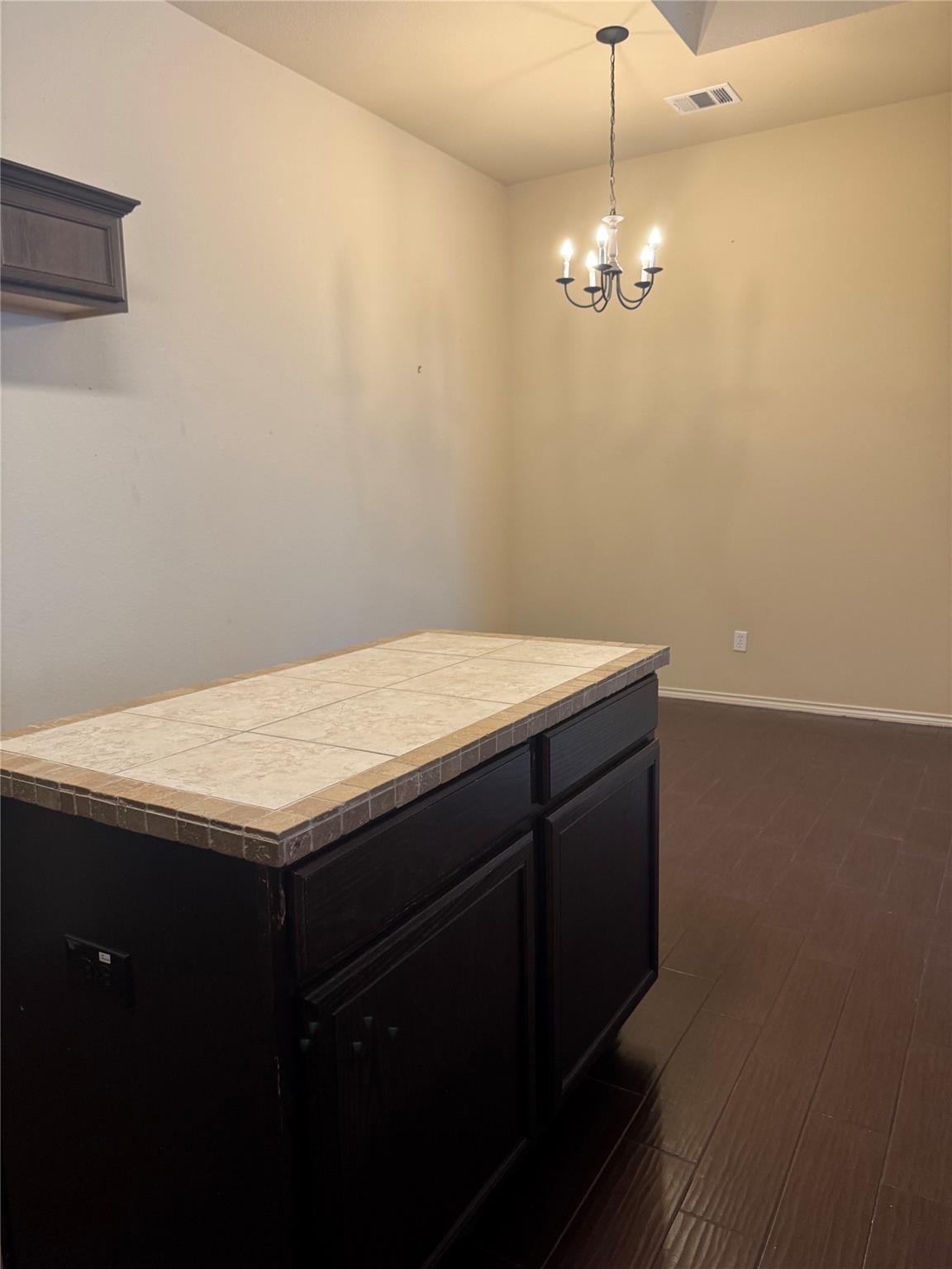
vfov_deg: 71.6
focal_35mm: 24
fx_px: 880
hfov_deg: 56.8
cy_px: 634
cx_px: 476
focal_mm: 6.76
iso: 160
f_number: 1.78
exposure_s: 1/60
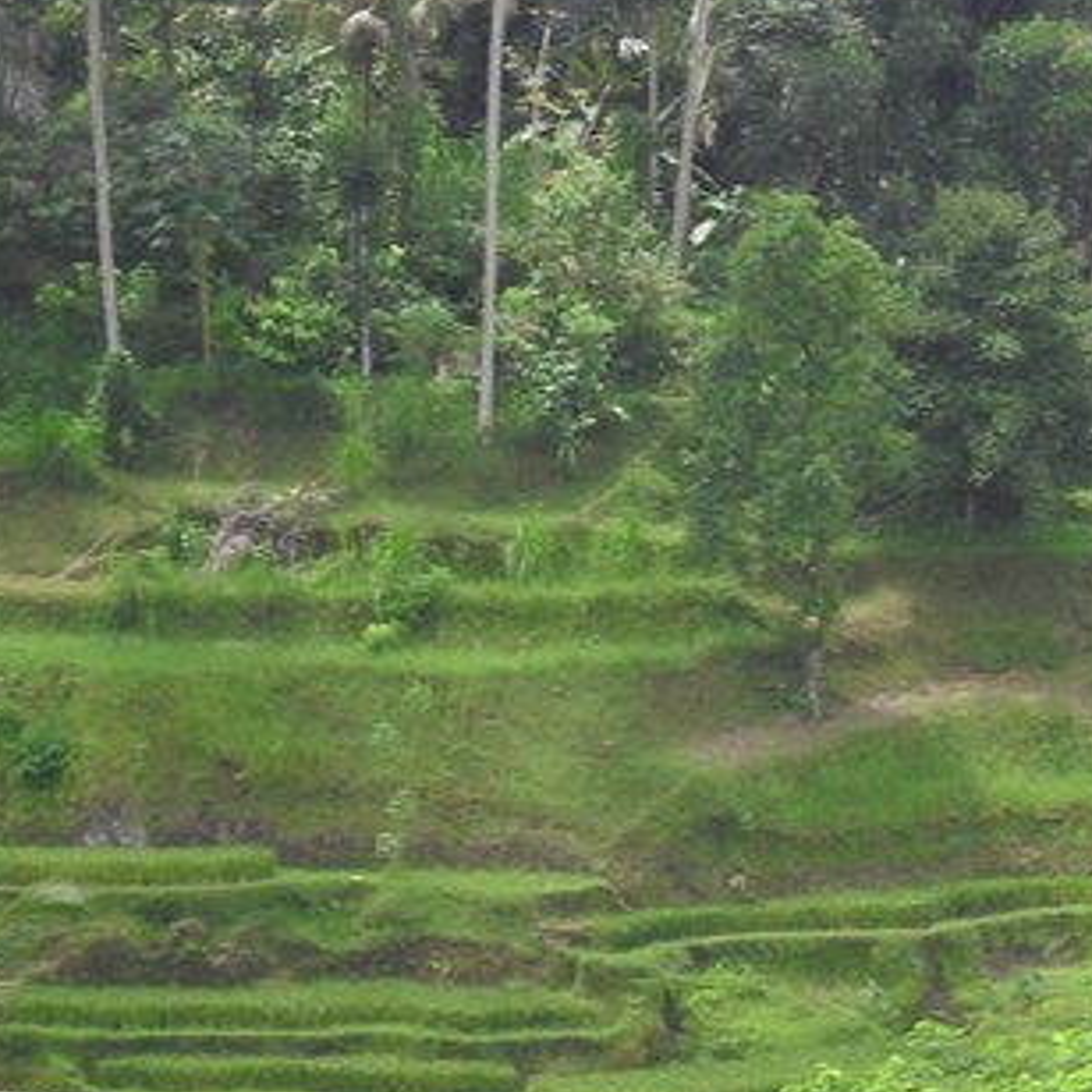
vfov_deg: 9.8
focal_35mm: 179
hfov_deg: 9.7
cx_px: 883
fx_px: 6389
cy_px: 273
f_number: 4.2
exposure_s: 1/250
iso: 100
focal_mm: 12.8
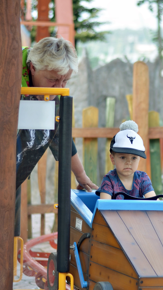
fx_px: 968
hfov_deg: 9.6
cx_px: 152
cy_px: 147
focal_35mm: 126
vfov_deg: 17.0
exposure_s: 1/800
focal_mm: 50
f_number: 1.8
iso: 100
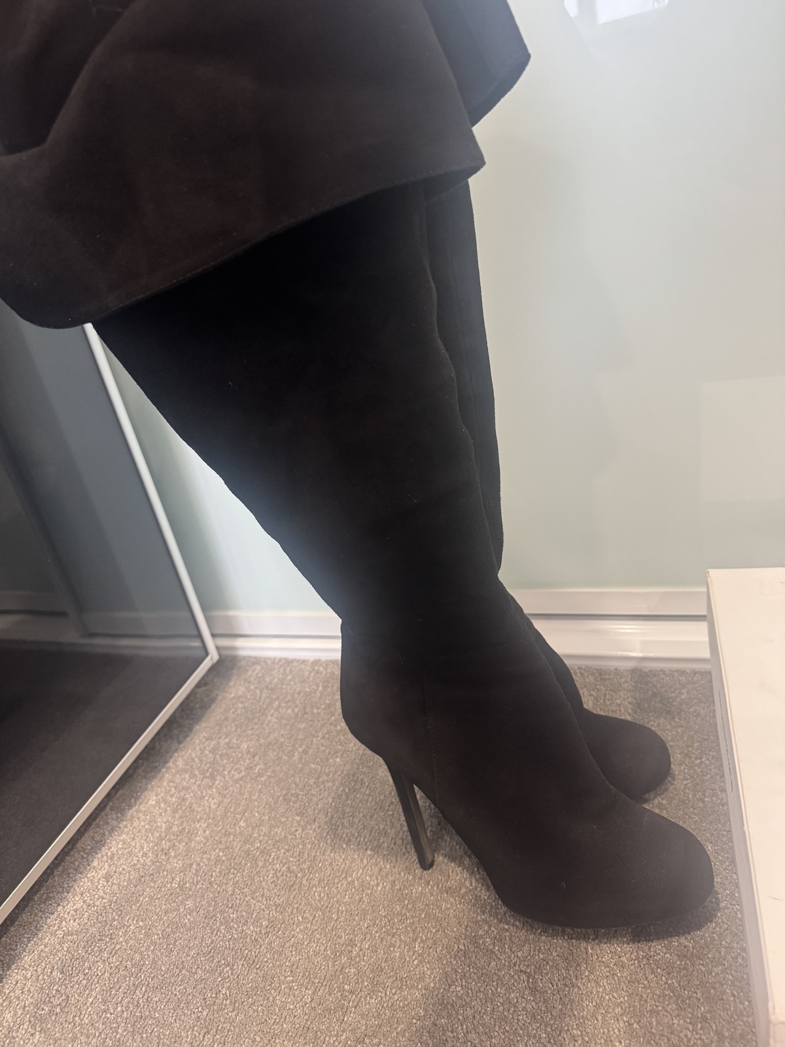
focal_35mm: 24
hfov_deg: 56.8
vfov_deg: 71.6
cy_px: 524
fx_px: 726
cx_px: 392
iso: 320
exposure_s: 1/50
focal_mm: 6.76
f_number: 1.78
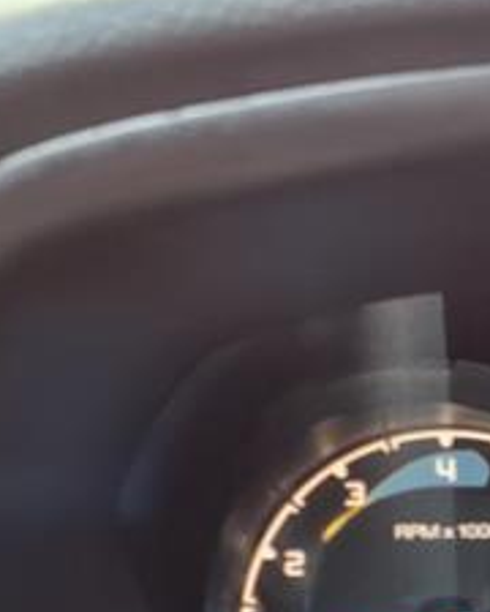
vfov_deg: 24.6
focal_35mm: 75
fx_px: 1360
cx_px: 806
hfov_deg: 17.6
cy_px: 552
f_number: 1.9
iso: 50
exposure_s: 1/40
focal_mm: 3.58
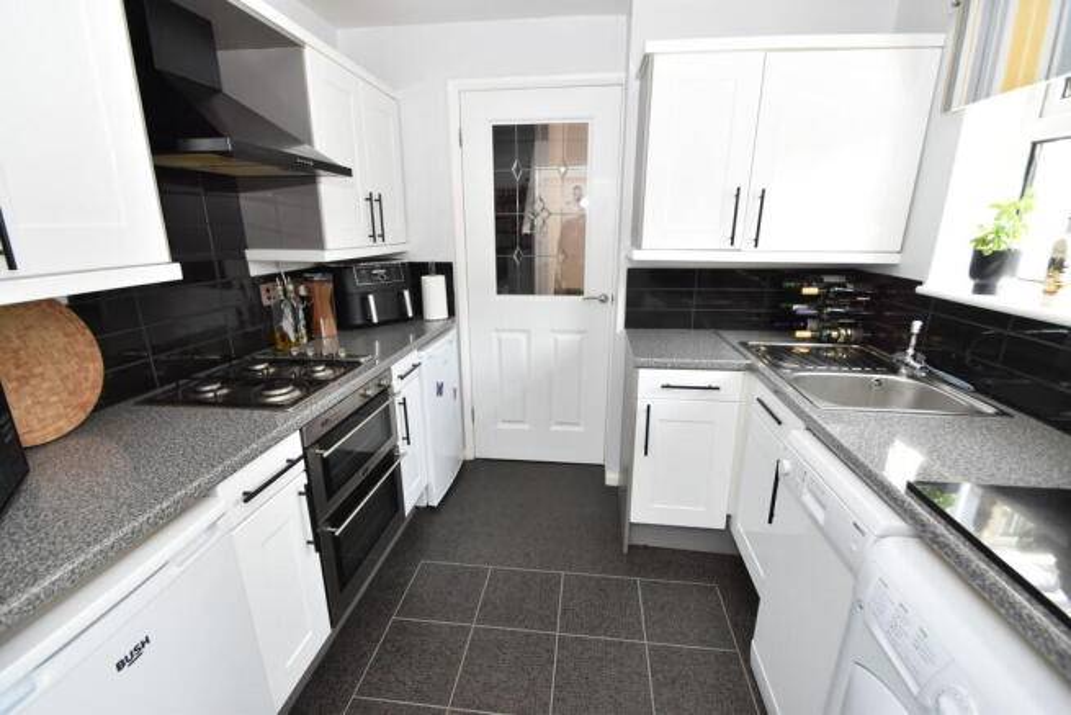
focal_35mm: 15
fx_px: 446
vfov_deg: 77.4
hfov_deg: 100.4
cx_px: 536
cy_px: 358
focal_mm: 10
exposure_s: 1/125
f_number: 5.6
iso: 720
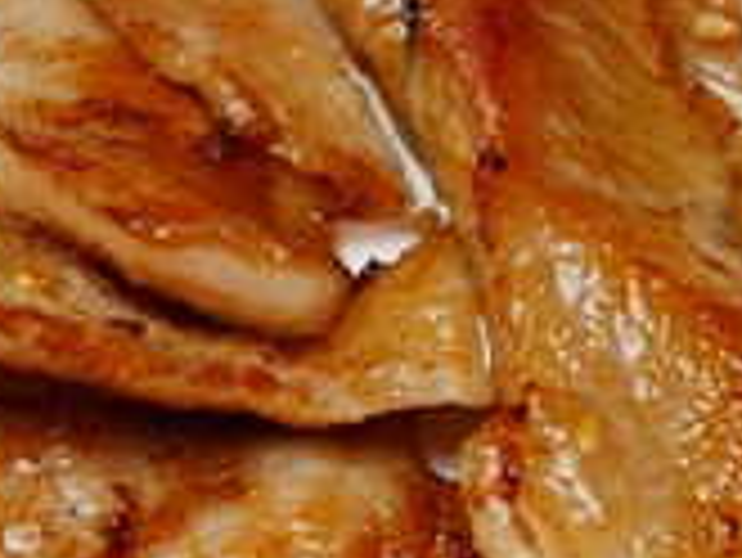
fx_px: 2596
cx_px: 567
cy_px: 360
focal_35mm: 121
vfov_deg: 12.3
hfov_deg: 16.2
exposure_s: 1/60
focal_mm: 15
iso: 200
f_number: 3.7
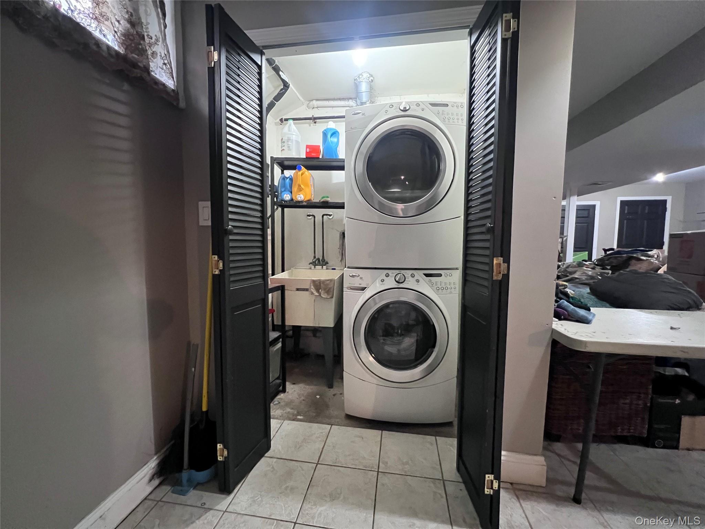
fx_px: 265
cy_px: 264
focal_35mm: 13
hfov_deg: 106.2
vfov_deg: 89.9
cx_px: 352
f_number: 1.8
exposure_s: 1/40
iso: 1000
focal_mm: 1.57
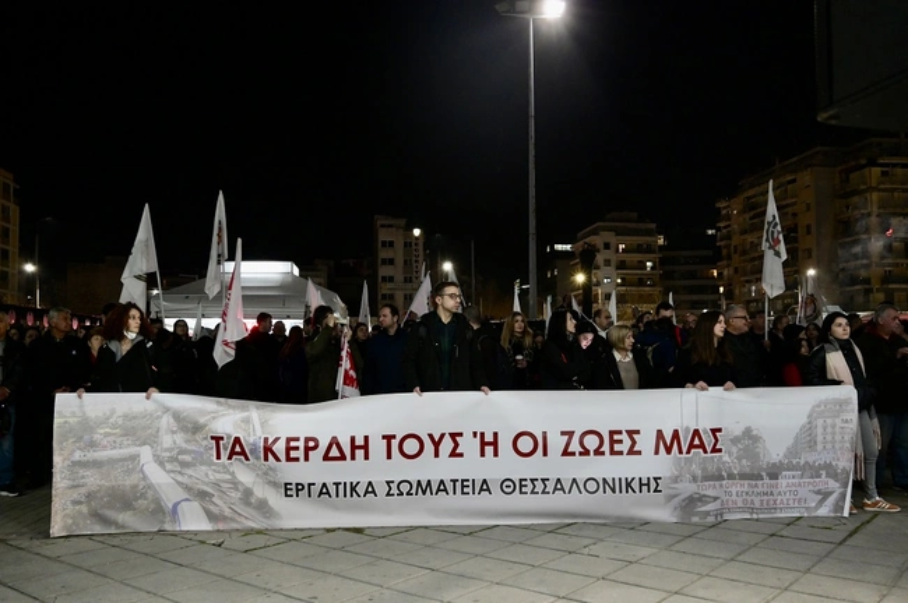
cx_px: 454
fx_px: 756
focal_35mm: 30
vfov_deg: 43.5
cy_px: 302
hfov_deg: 62.0
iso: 4000
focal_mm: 30
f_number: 4
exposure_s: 1/80
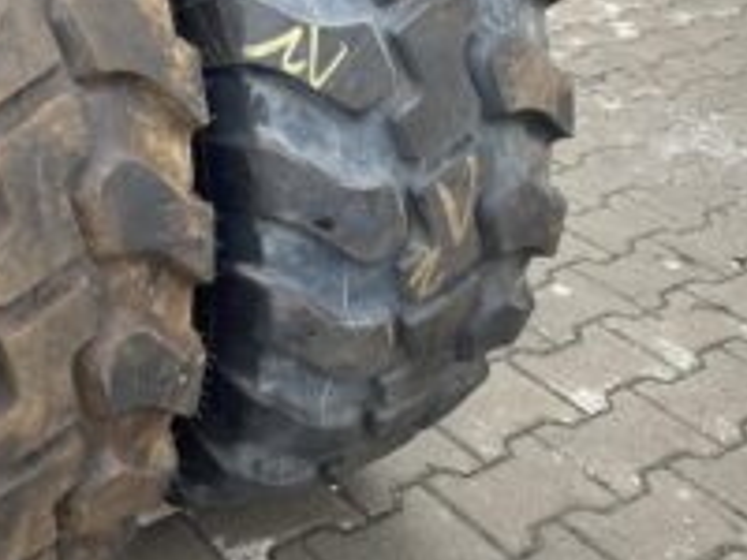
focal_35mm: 56
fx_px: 1208
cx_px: 93
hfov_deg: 32.8
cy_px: 103
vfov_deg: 25.6
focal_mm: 4.25
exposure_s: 1/161
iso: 32
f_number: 1.8
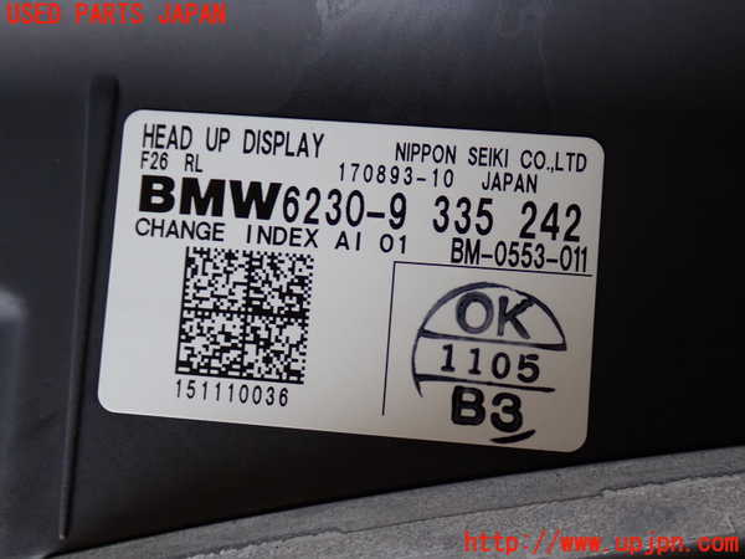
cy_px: 280
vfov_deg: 30.9
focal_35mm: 47
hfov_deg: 40.4
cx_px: 372
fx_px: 1012
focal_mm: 8.4
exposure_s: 1/50
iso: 200
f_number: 3.1
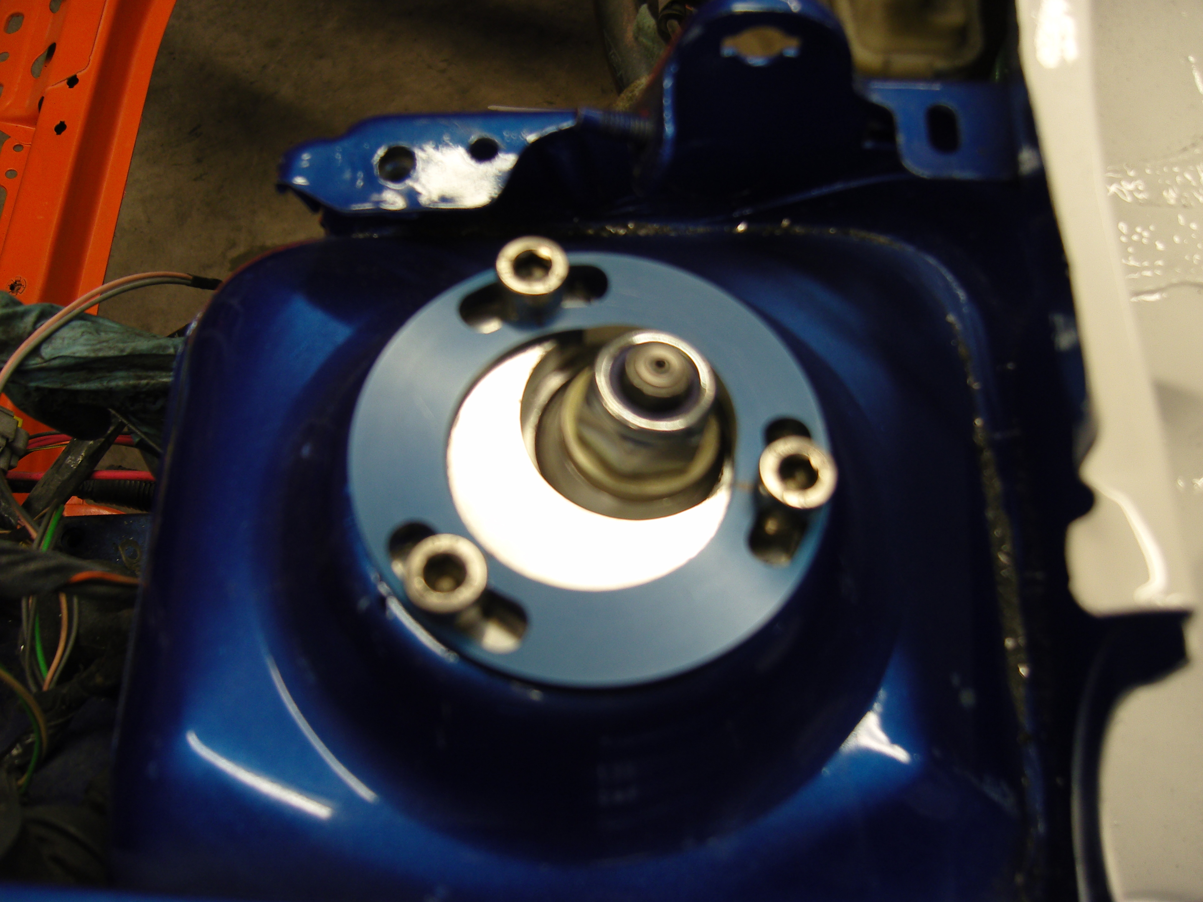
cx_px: 602
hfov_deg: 54.0
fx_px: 1182
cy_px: 451
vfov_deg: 41.8
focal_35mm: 34
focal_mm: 7.3
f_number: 2.8
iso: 100
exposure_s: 1/50
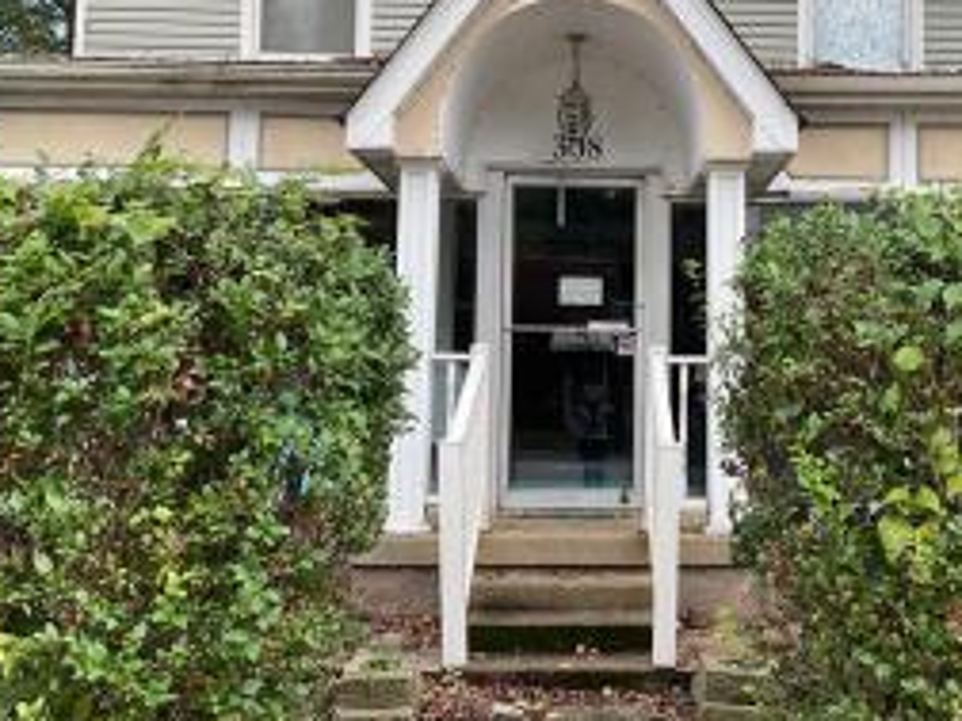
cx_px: 645
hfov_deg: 40.7
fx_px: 1278
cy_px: 256
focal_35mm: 46
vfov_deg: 31.3
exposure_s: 1/245
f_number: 1.8
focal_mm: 3
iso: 16
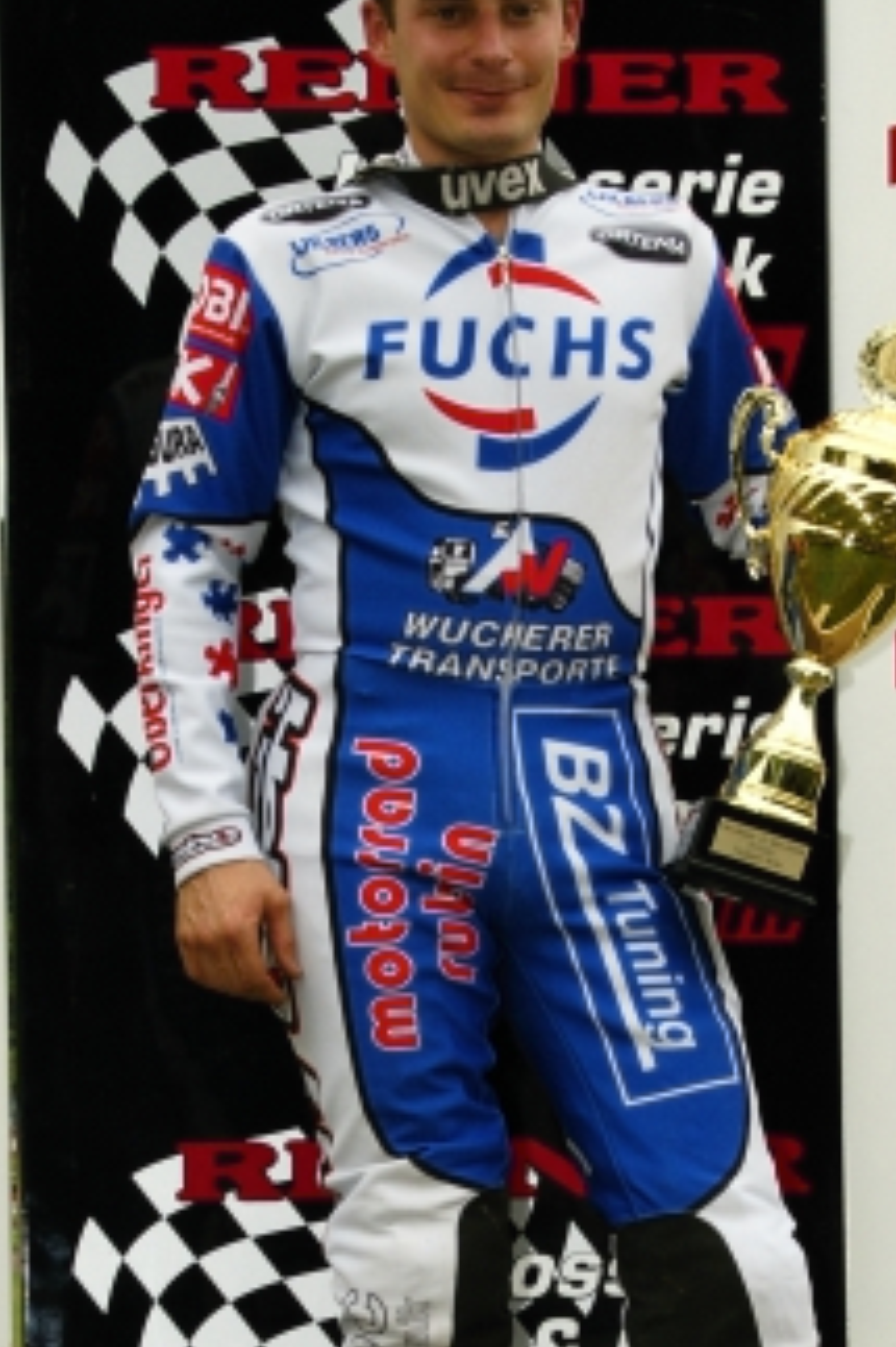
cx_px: 469
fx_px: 4335
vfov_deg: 17.6
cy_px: 888
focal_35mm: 116
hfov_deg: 11.8
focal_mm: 50
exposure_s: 1/200
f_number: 11
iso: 400
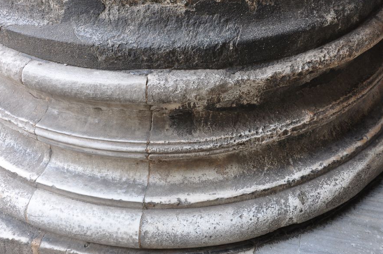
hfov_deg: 44.9
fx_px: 463
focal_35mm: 44
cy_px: 118
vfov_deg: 30.7
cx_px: 205
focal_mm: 25
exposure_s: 1/50
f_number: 8
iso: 400
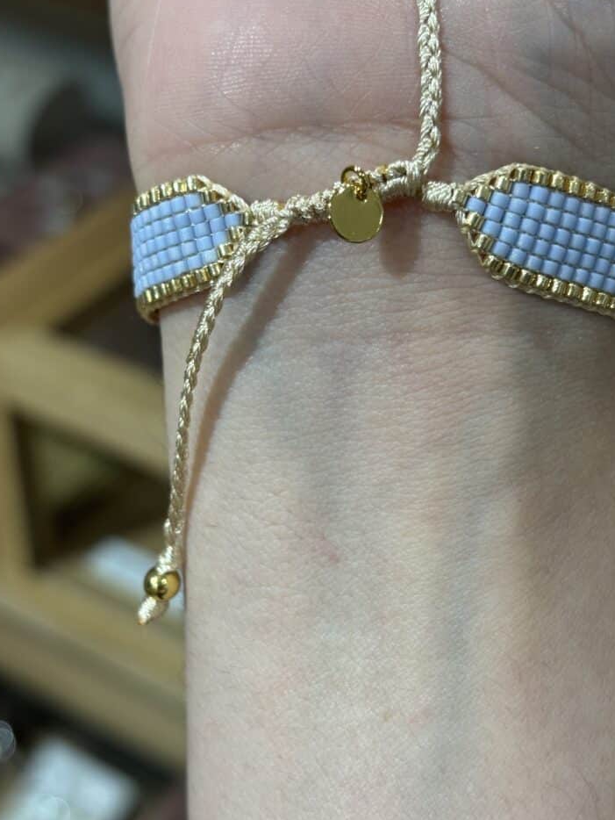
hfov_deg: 25.7
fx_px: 1350
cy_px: 400
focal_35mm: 57
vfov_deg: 33.8
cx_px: 302
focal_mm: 5.96
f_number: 1.6
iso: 50
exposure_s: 1/100
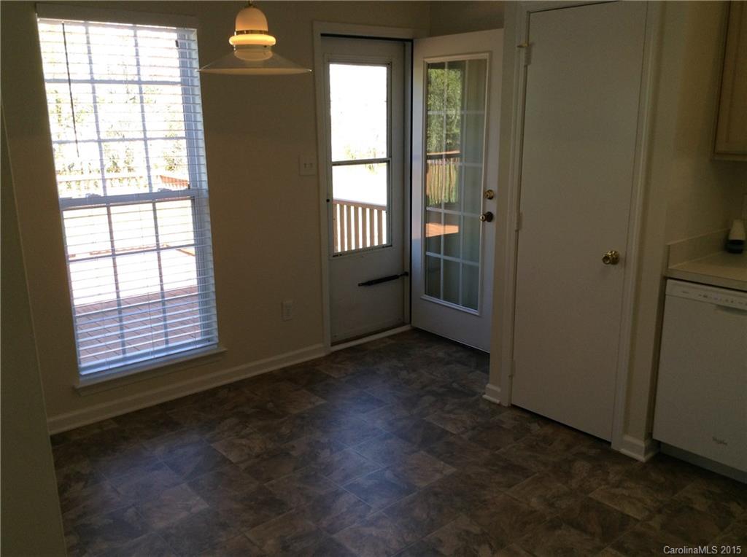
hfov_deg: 55.4
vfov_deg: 42.8
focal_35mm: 33
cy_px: 278
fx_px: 711
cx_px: 374
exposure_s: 1/50
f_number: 2.4
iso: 32
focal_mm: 3.3
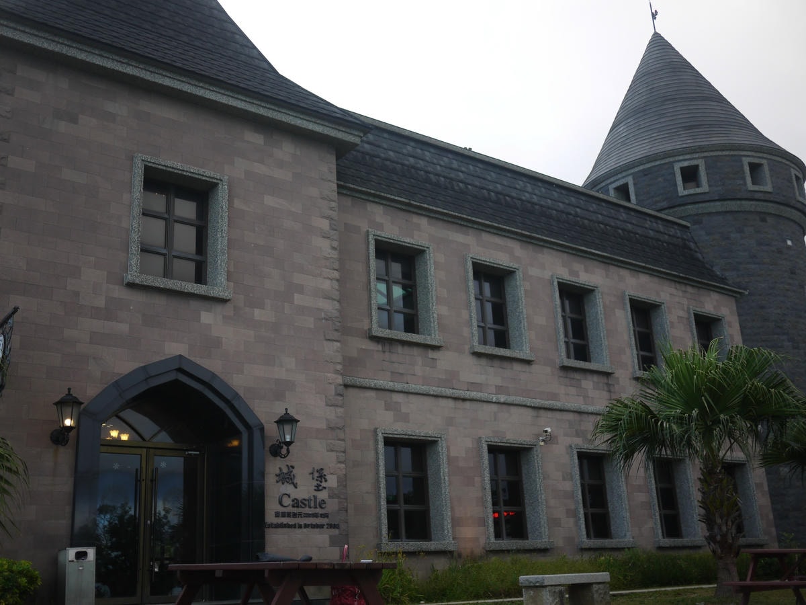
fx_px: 931
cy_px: 302
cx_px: 403
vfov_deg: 36.0
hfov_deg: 46.8
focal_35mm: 40
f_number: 2
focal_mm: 20
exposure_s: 1/1000
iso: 160
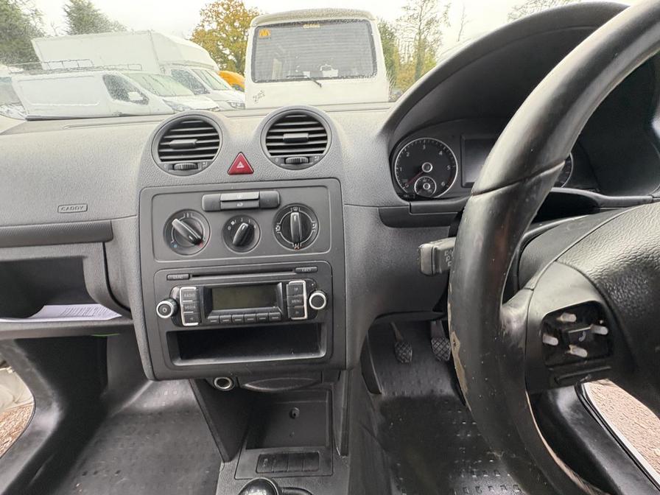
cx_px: 330
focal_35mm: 14
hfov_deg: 102.1
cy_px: 248
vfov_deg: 85.7
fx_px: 267
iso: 250
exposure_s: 1/60
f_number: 2.2
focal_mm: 2.22
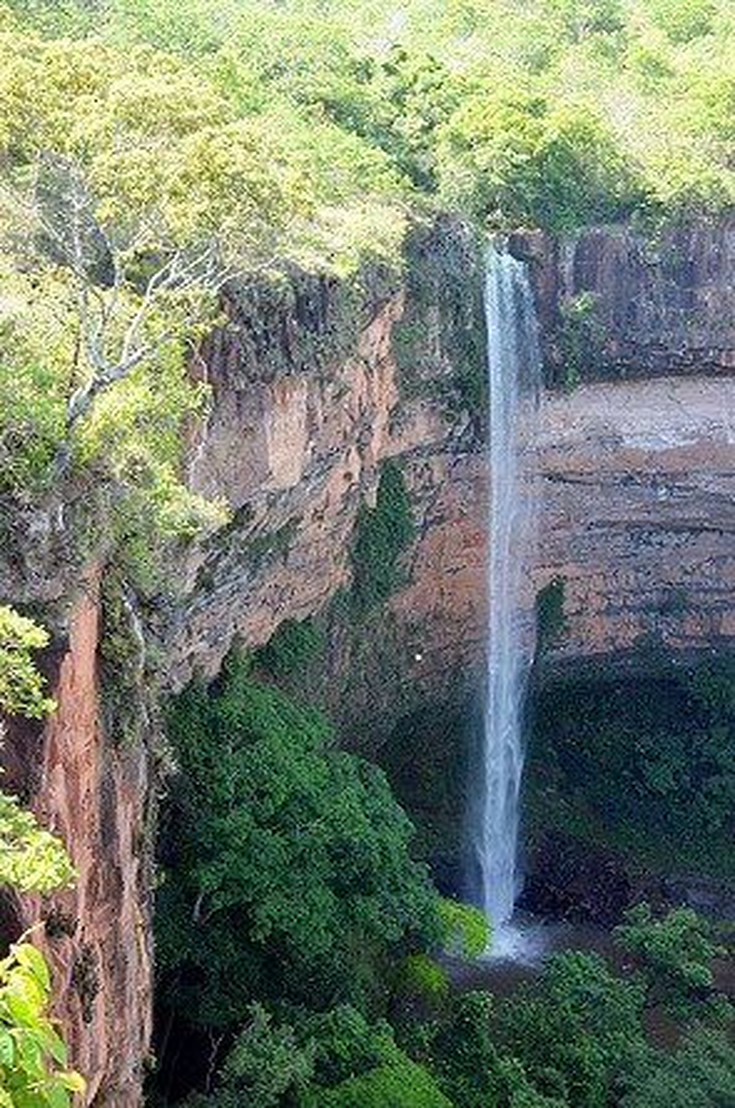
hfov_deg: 23.7
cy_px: 554
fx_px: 1752
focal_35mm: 57
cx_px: 368
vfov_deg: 35.1
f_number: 10
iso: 1600
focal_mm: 38
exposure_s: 1/320
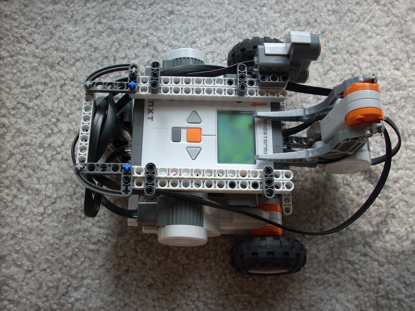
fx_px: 444
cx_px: 208
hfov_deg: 50.1
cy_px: 156
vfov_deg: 38.7
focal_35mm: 37
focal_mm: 6.2
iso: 73
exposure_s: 1/30
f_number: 2.8
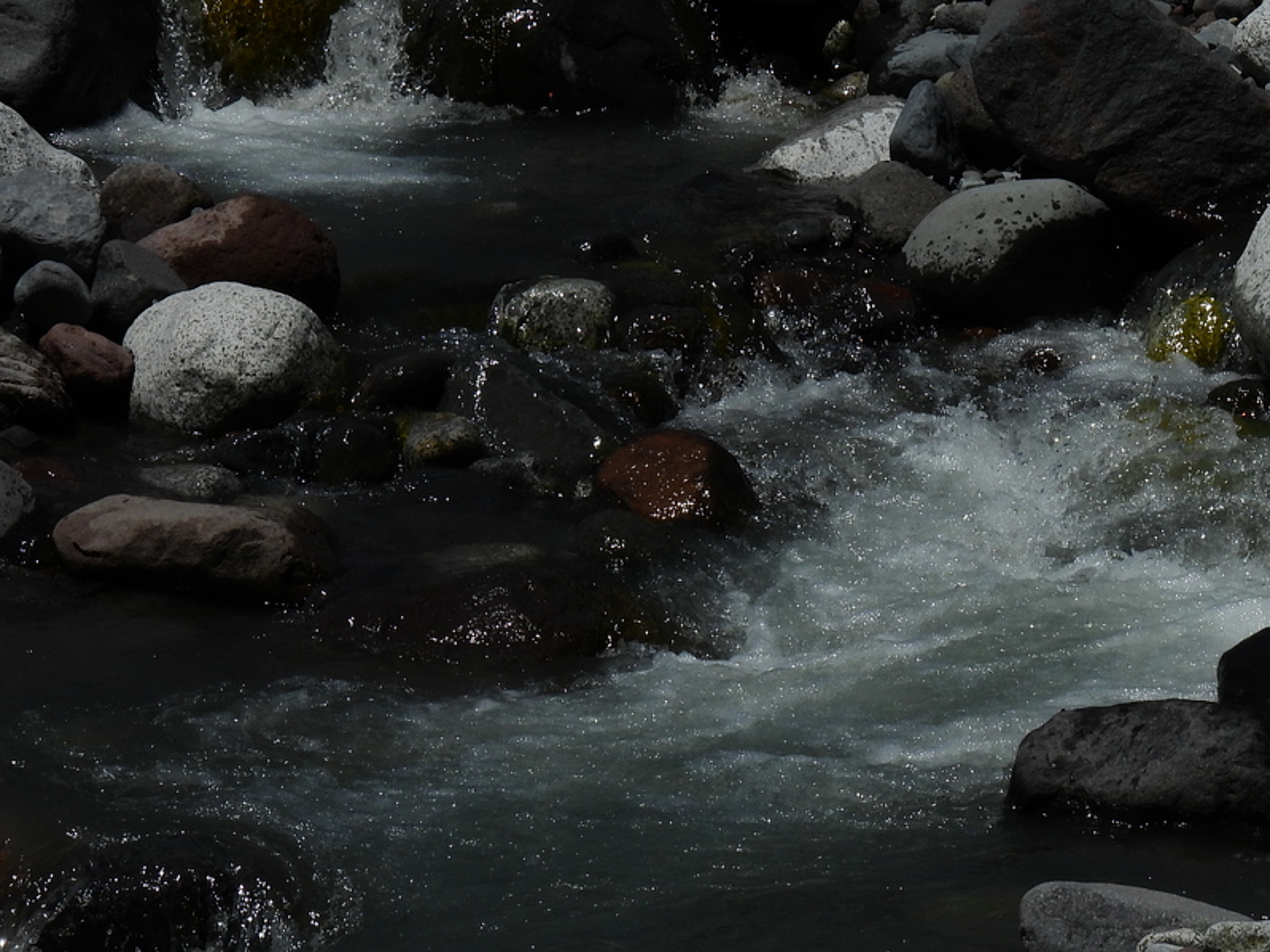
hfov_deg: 5.1
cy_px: 352
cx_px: 944
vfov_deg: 3.9
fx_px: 14121
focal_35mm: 385
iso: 100
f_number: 6.3
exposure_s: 1/1600
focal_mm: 42.8
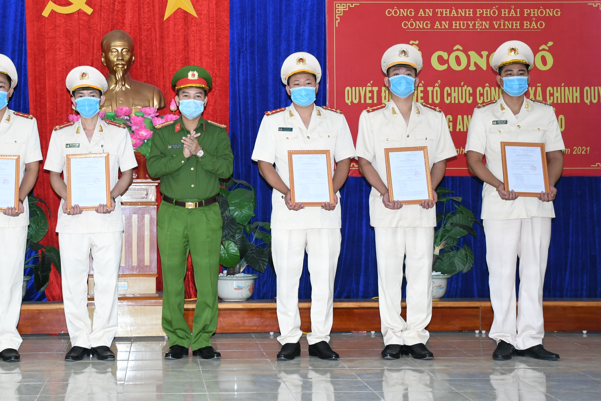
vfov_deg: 18.6
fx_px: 1219
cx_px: 218
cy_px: 117
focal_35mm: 73
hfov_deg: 27.6
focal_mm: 30
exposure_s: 1/200
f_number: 4
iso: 800
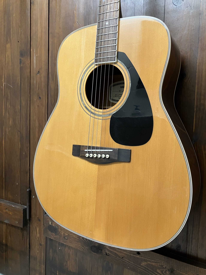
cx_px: 103
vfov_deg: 63.4
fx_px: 222
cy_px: 138
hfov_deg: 49.7
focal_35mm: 28
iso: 320
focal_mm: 3.99
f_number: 1.8
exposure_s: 1/60
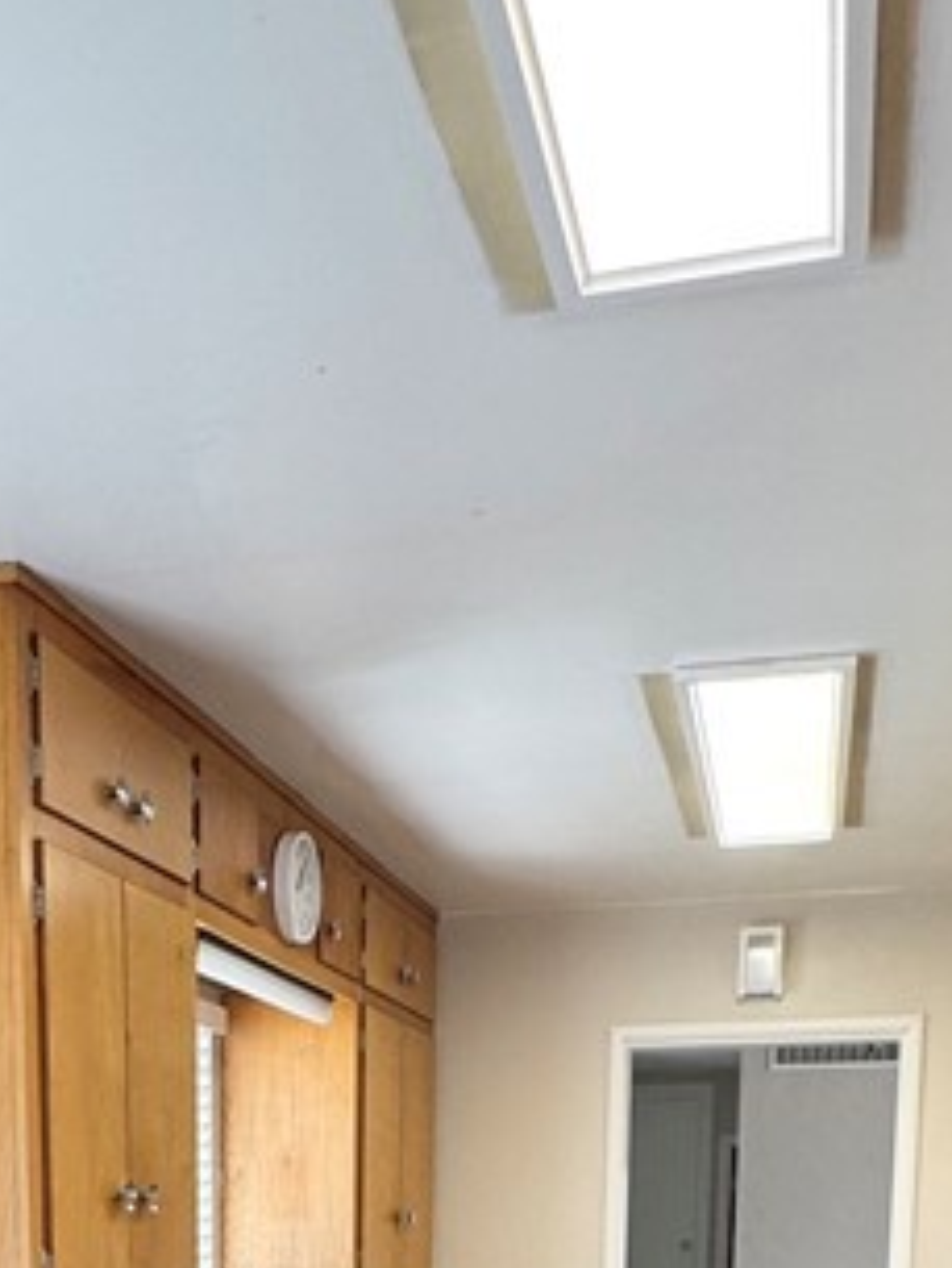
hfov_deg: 30.7
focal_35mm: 47
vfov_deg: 33.1
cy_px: 1517
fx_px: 1722
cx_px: 333
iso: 160
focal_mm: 2.22
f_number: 2.2
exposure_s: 1/120
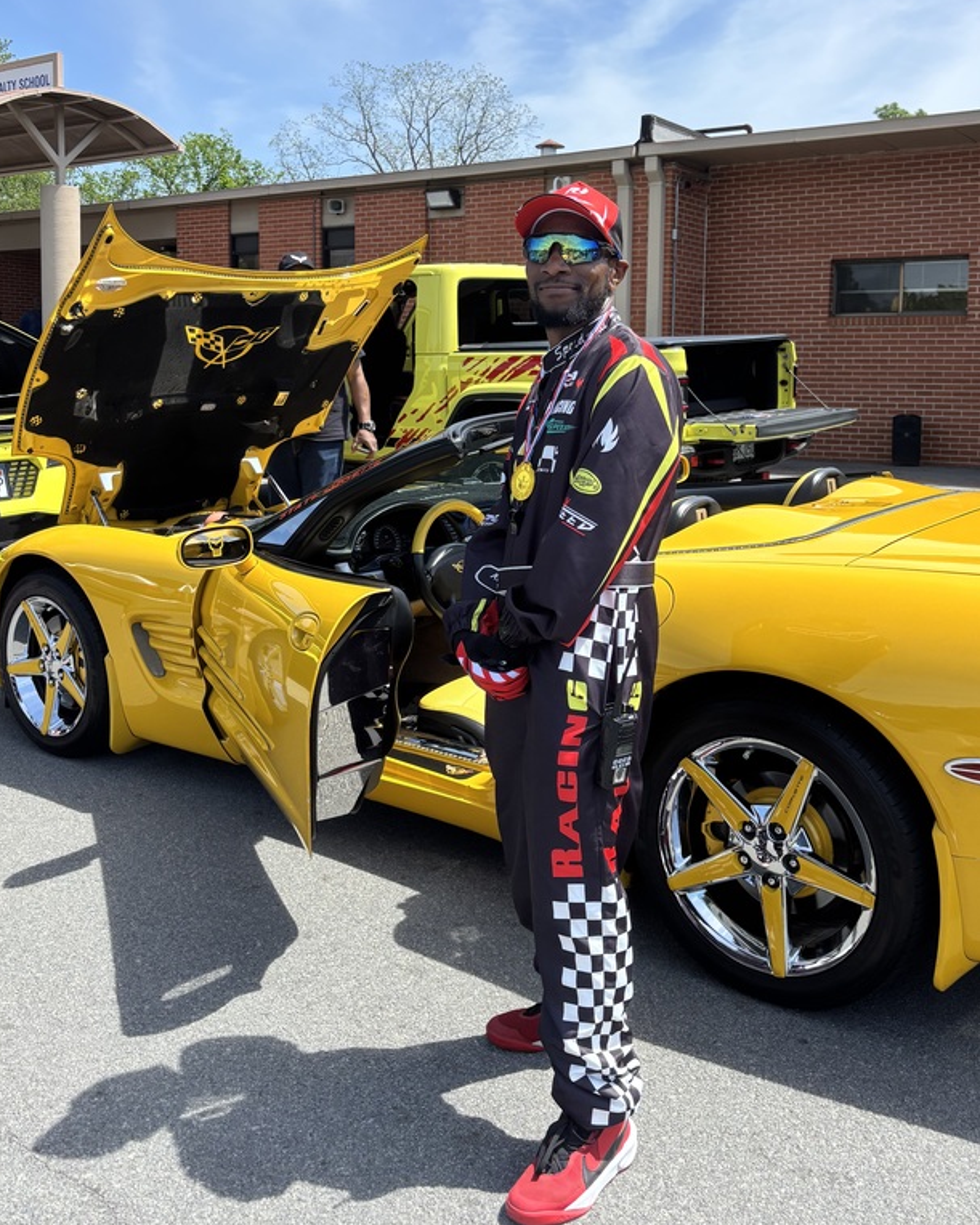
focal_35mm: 34
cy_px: 495
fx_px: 1233
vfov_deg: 52.5
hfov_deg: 43.3
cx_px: 553
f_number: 1.6
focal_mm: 5.96
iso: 50
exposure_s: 1/2451
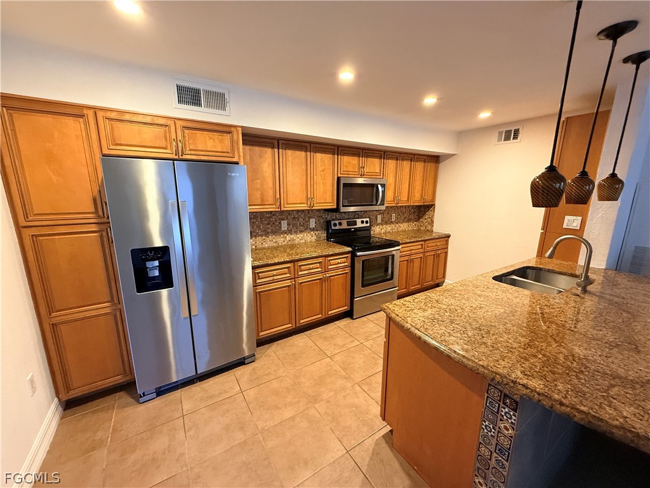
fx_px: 263
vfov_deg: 85.7
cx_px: 325
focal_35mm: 14
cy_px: 244
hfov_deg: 102.1
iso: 500
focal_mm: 2.22
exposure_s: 1/60
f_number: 2.2
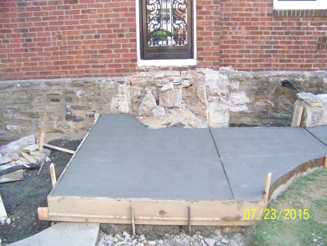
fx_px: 340
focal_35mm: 36
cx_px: 164
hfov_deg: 51.4
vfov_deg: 39.7
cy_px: 123
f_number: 2.8
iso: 800
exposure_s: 1/500
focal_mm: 5.85
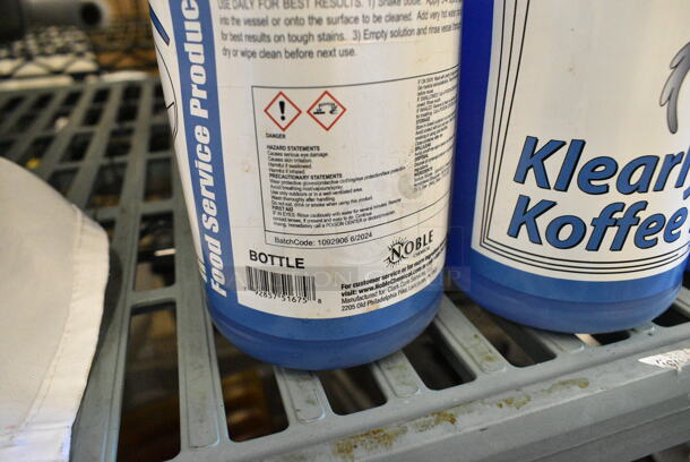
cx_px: 345
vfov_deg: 48.0
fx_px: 518
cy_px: 231
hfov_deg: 67.3
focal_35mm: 27
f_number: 6.3
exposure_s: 1/250
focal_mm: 18
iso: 6400
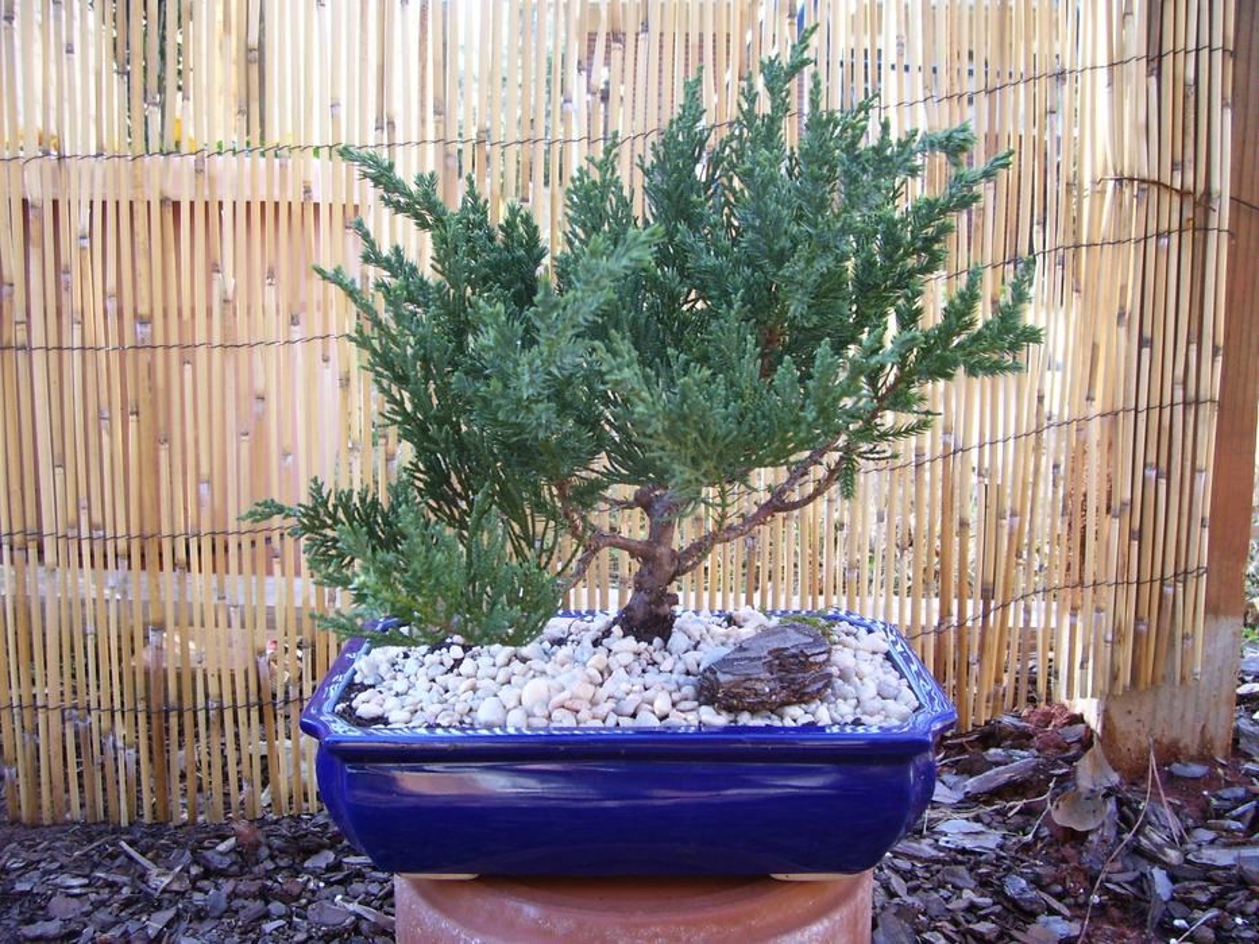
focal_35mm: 34
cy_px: 472
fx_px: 1237
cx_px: 630
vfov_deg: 41.8
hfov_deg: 54.0
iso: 80
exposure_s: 1/90
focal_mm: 5.6
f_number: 2.7
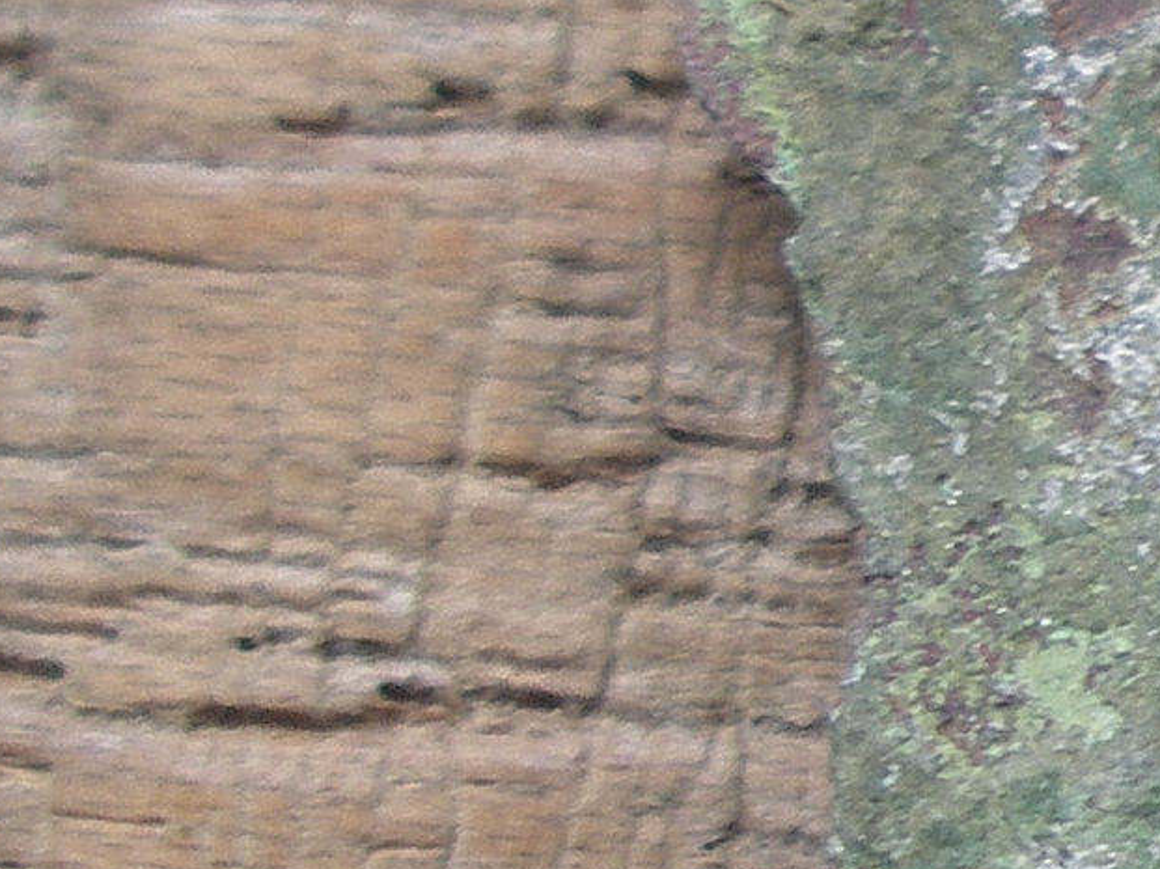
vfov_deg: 8.2
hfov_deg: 10.4
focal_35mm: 182
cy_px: 334
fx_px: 6097
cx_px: 1841
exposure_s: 1/40
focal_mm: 7.8
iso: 80
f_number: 2.8
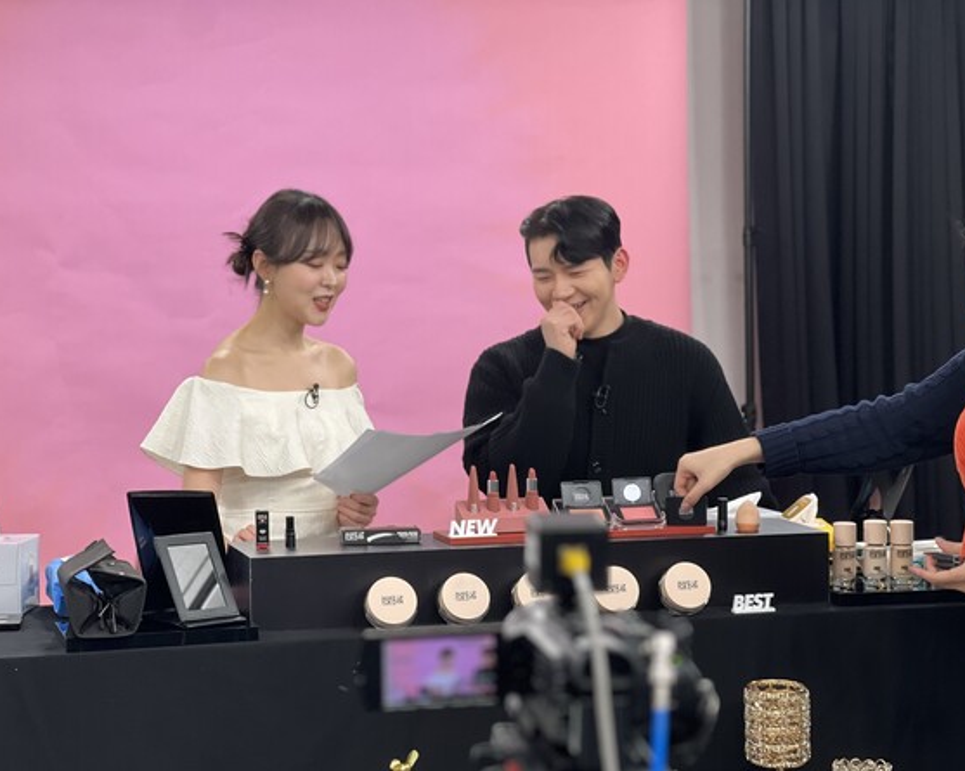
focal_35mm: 81
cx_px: 482
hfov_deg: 23.6
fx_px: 2312
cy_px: 386
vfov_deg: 18.9
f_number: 2.8
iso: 125
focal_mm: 9
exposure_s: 1/121
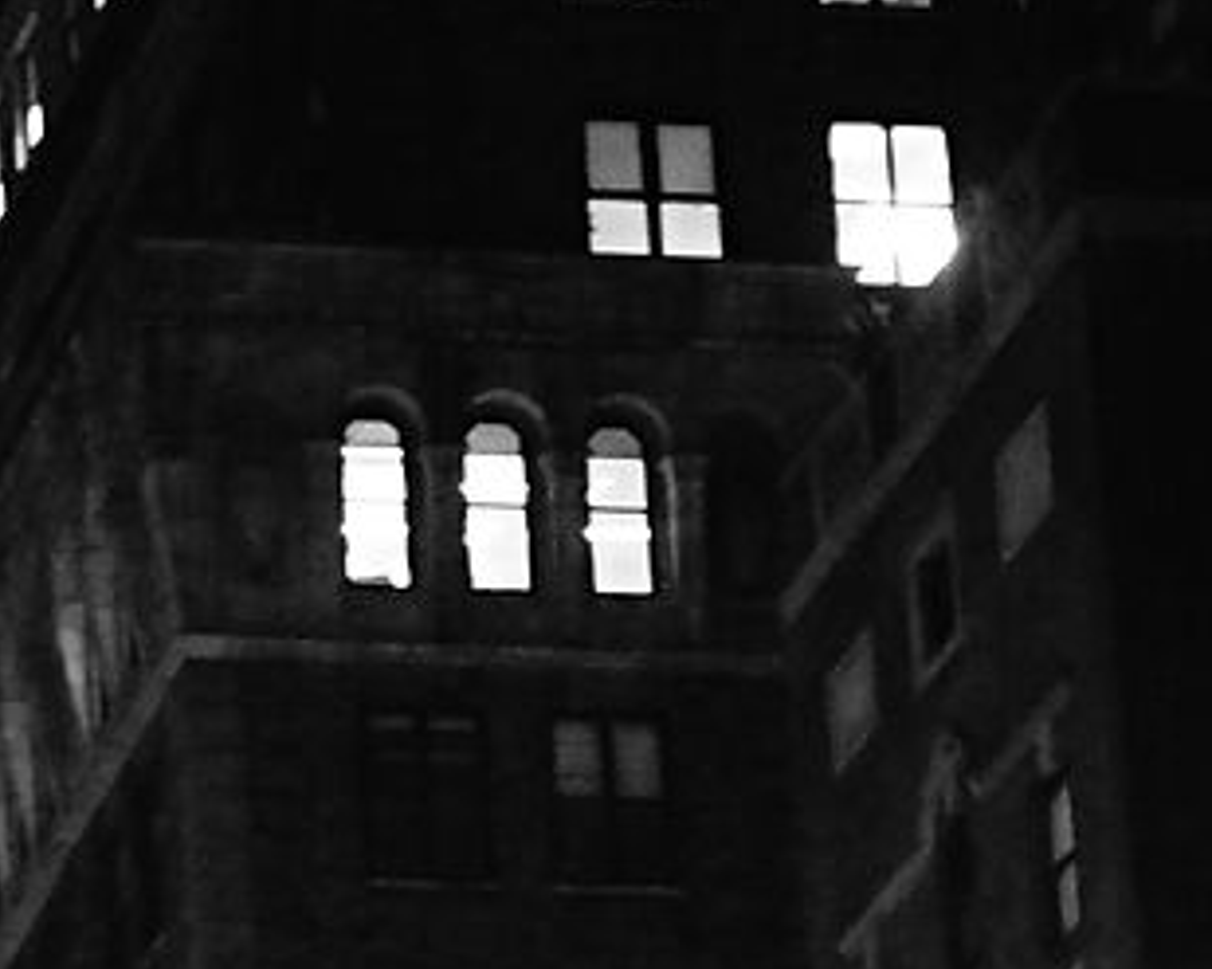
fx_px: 9144
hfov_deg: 7.5
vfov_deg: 5.9
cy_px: 1801
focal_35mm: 255
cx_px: -106
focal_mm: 35
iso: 2000
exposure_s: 1/25
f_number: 2.8
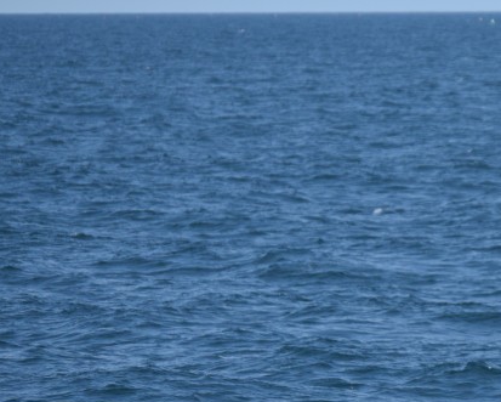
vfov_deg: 2.7
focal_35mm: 570
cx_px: 518
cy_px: 349
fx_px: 8461
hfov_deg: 3.4
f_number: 5.6
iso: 200
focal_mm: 155
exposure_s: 1/1600
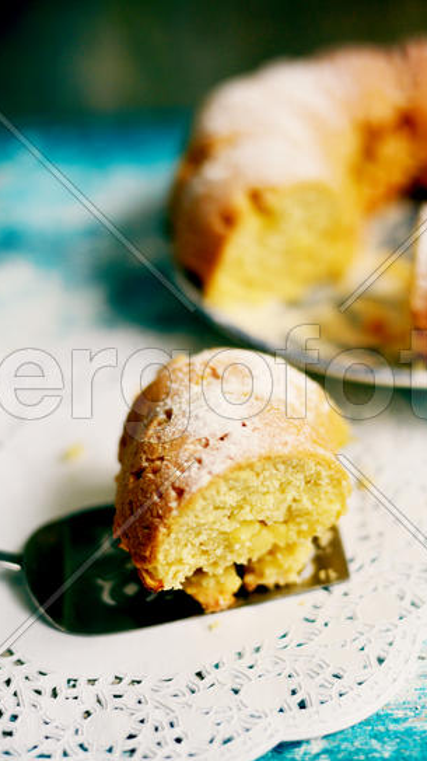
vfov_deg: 37.2
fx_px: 1128
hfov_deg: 21.4
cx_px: 266
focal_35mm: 56
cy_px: 384
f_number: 2.5
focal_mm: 50
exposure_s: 1/125
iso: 500
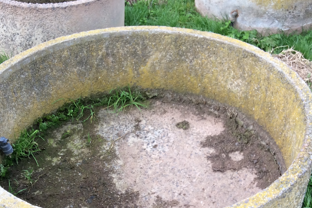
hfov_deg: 37.3
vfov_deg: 25.3
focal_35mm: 53
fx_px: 459
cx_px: 115
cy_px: 152
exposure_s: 1/210
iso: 32
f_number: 2.4
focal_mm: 3.3
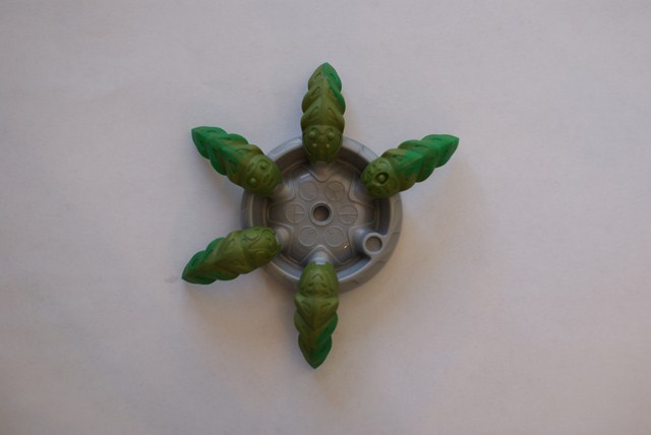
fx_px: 1357
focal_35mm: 75
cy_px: 218
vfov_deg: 18.2
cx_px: 326
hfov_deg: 27.0
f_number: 2.2
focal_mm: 50
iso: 100
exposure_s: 1/100
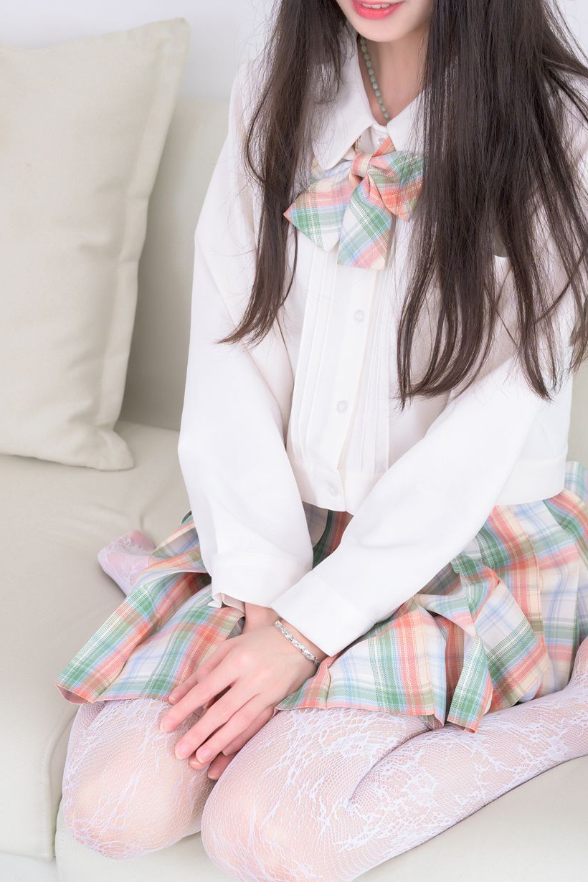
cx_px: 390
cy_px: 317
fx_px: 2058
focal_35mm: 84
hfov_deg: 16.2
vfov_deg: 24.1
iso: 320
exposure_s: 1/160
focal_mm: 53
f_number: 6.3
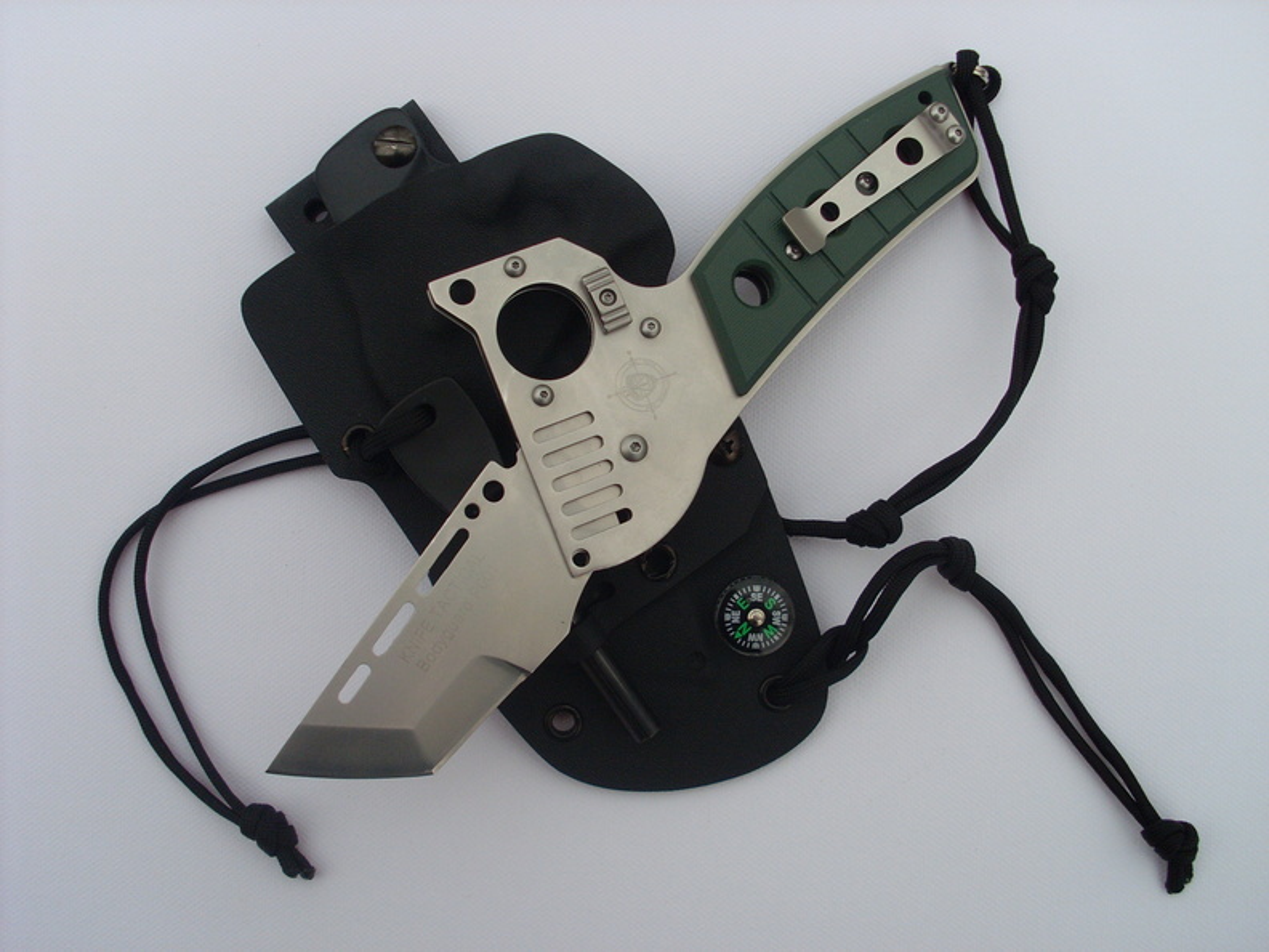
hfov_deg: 49.0
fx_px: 1393
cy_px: 476
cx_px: 634
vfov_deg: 37.7
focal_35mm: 38
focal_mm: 6.3
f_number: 7.7
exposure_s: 1/90
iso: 80
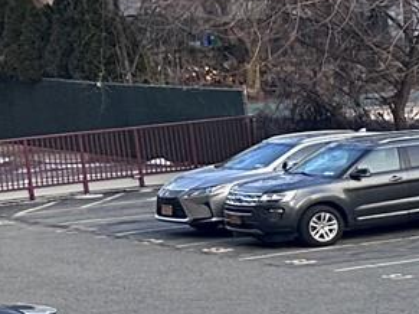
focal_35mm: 169
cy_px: 230
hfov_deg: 8.8
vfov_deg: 8.8
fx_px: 2045
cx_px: 1402
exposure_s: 1/503
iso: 80
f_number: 1.78
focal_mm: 6.86
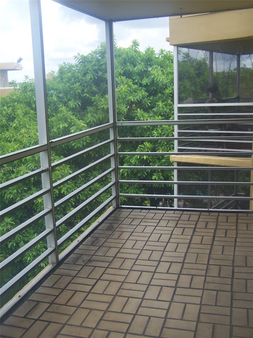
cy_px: 169
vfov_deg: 49.0
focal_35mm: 38
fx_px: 370
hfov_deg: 37.7
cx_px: 126
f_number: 2.8
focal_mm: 6.3
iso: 64
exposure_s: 1/200
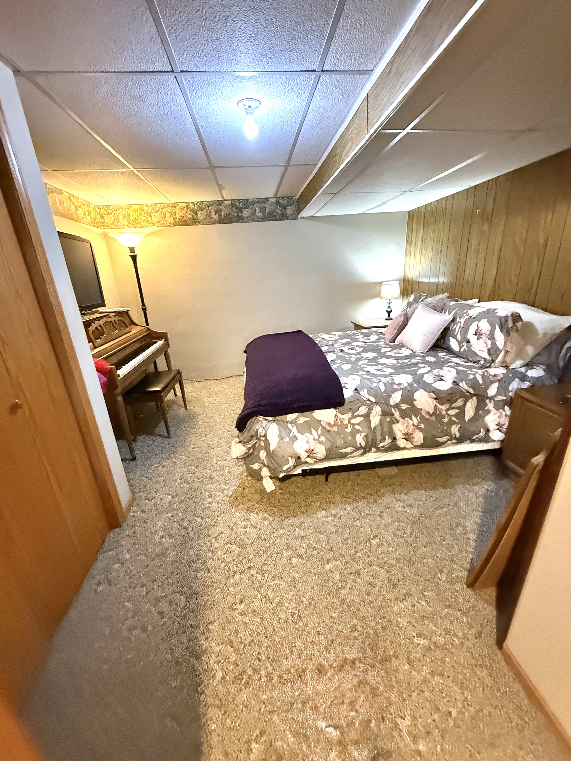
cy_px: 380
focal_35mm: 14
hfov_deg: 85.7
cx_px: 286
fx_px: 308
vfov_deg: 102.1
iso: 1250
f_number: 2.2
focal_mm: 2.22
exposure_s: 1/60
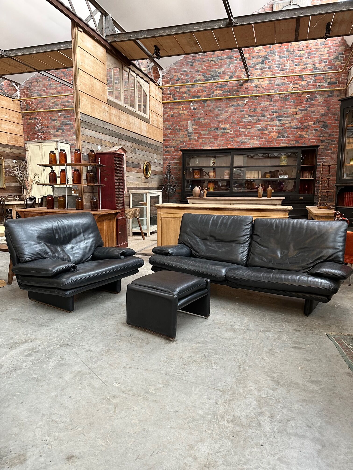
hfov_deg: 56.8
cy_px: 235
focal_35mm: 24
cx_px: 176
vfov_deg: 71.6
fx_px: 326
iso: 250
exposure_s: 1/60
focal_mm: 6.86
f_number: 1.78
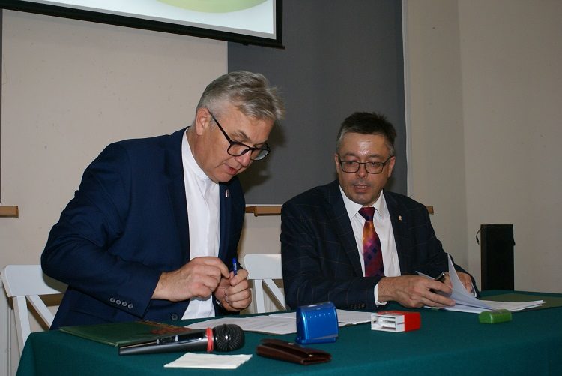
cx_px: 281
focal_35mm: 45
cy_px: 188
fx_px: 703
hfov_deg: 43.6
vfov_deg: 29.9
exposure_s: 1/60
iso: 400
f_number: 5.6
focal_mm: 30
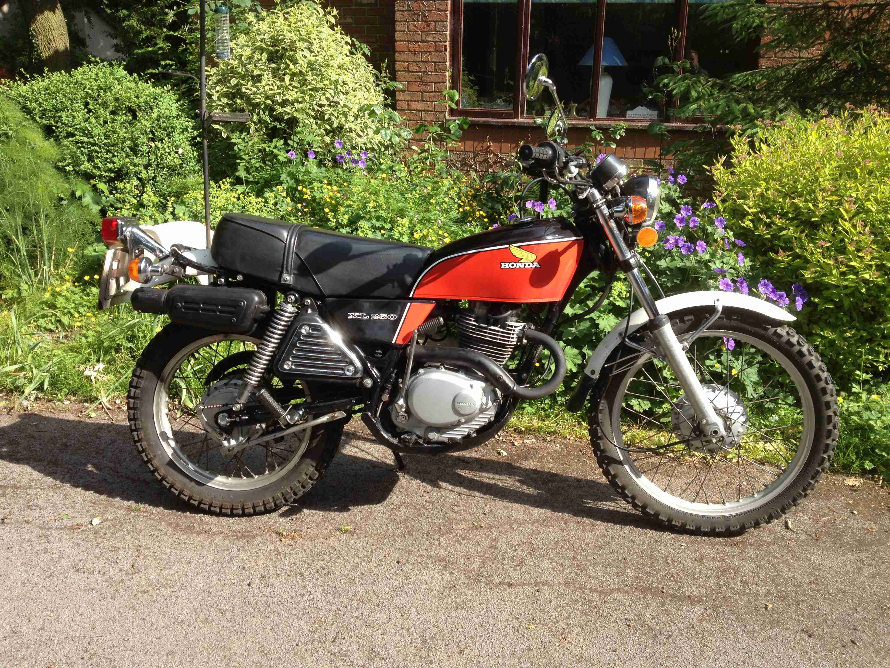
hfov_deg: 52.6
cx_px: 445
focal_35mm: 35
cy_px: 334
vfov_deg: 40.7
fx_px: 900
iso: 50
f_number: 2.4
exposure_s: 1/552
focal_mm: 4.28
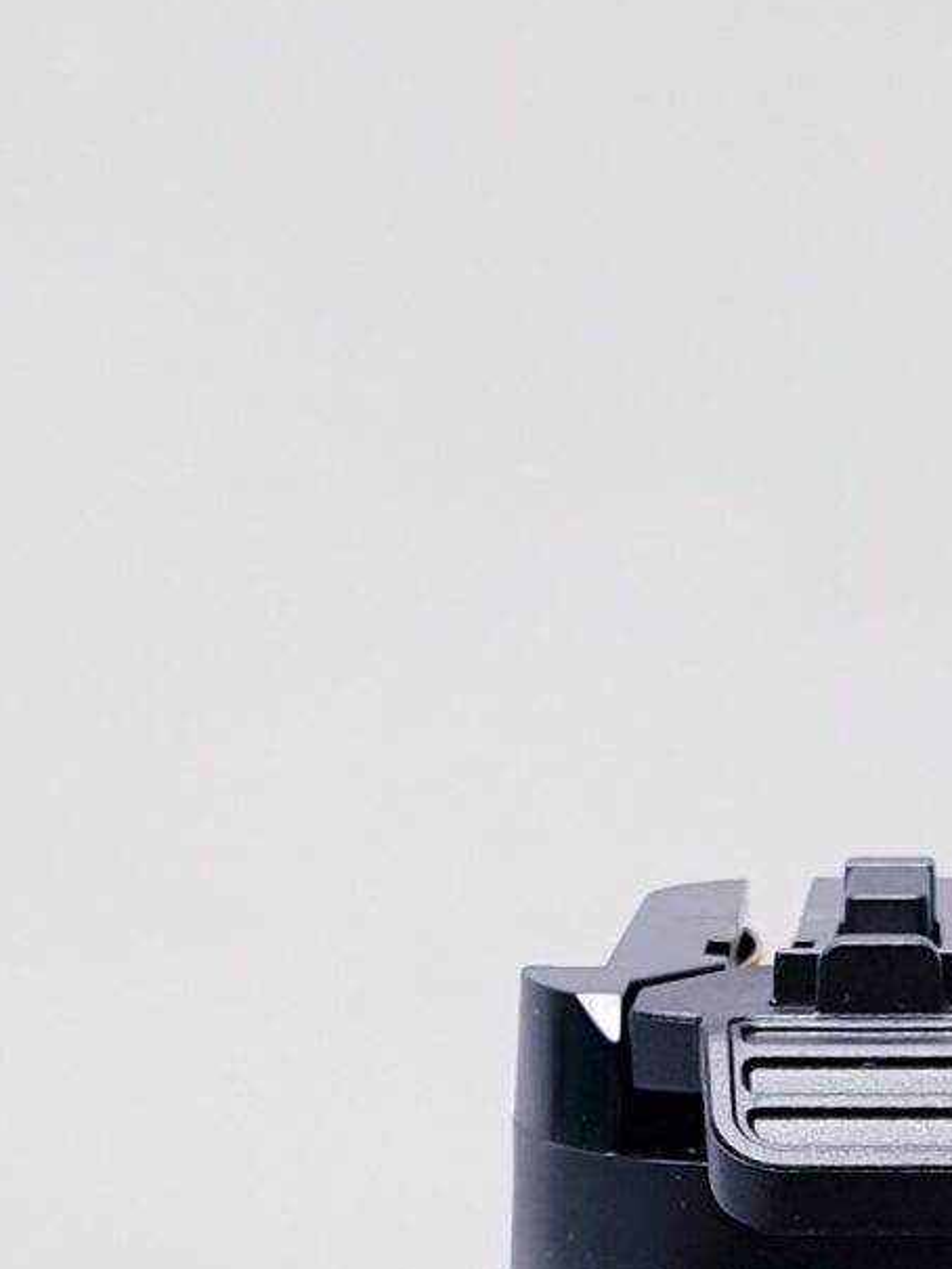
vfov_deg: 16.9
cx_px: 851
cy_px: 1651
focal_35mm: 110
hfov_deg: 13.4
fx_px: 4032
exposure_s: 1/50
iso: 80
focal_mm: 4.3
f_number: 2.4
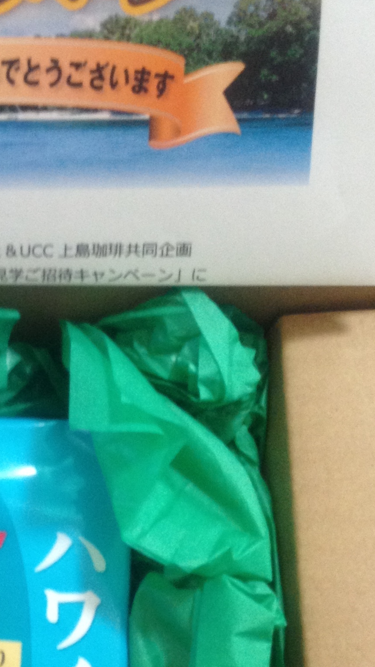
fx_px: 1433
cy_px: 426
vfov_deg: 26.1
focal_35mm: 81
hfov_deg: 14.4
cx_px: -92
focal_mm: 4.28
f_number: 2.4
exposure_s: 1/20
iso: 160
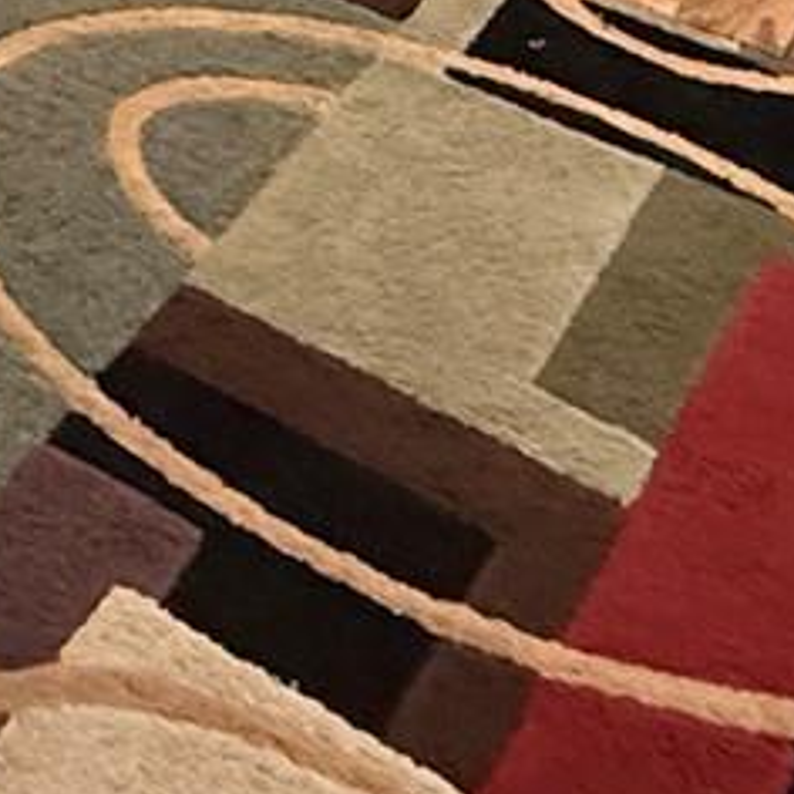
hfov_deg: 20.0
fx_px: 2180
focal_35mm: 84
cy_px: -696
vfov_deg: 16.6
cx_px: 7
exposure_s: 1/60
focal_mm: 2.22
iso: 800
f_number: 2.2
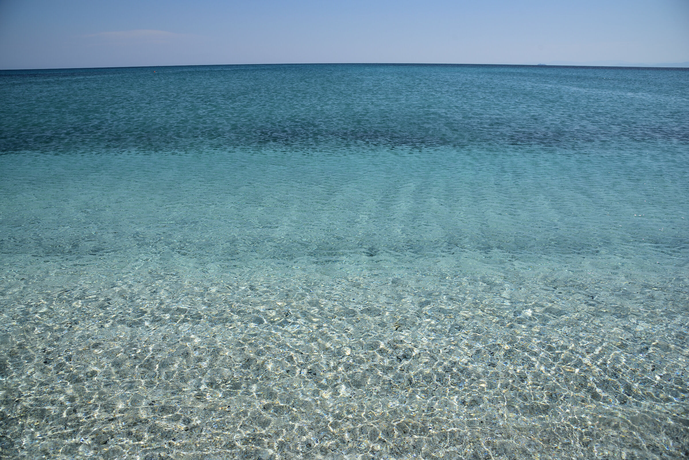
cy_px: 230
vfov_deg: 53.2
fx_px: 459
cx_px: 344
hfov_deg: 73.7
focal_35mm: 24
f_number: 8
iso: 200
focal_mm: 24
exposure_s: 1/800
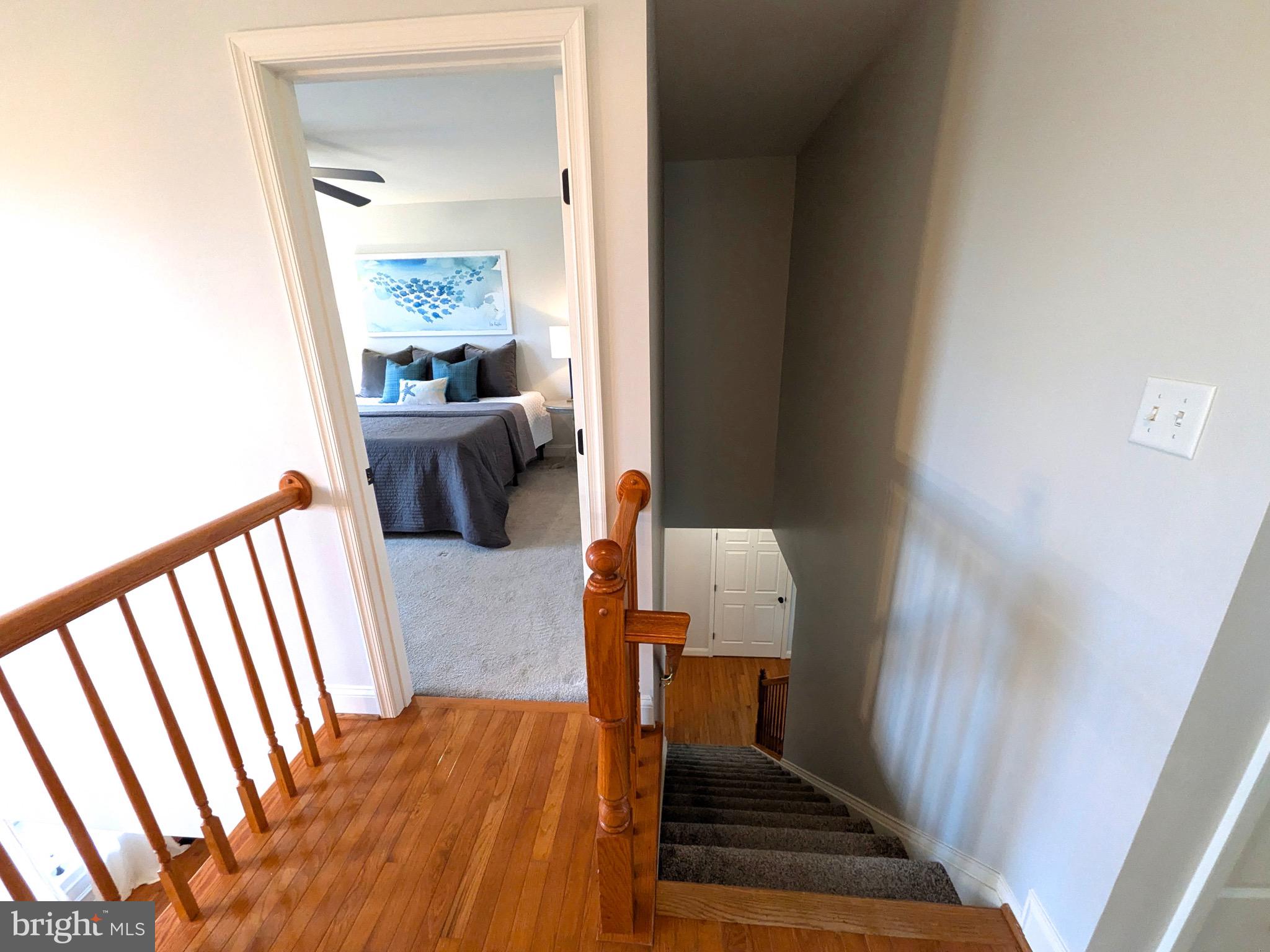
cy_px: 476
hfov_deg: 102.1
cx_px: 635
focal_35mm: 14
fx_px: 514
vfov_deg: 85.7
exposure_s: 1/60
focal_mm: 1.85
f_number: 2.2
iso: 384
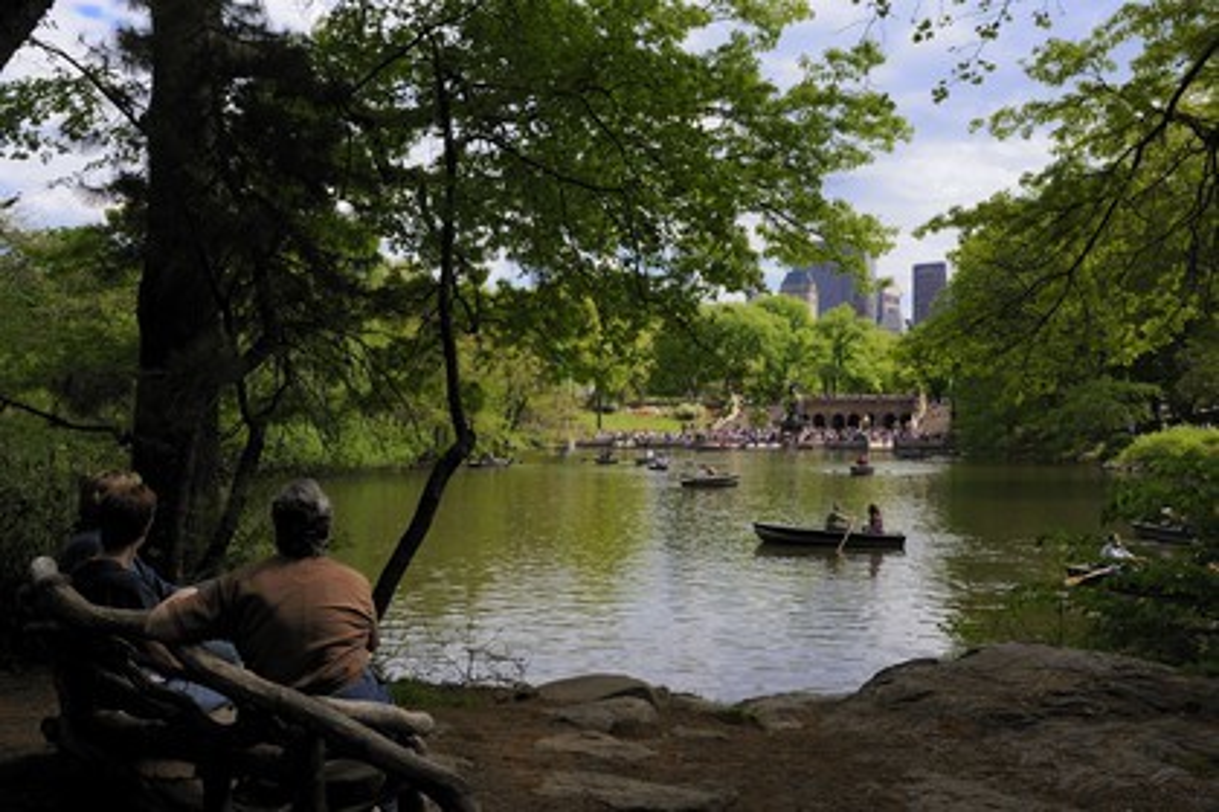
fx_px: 1083
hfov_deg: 58.7
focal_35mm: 32
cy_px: 406
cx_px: 610
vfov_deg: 41.1
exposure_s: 1/200
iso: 200
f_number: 10
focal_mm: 32
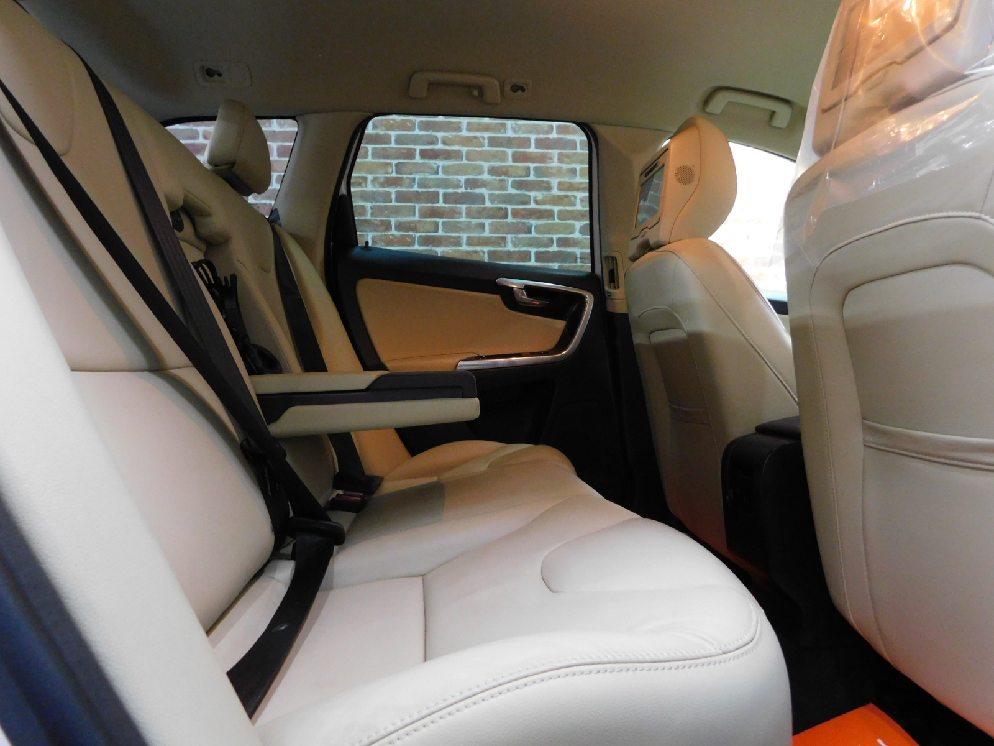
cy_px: 373
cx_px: 497
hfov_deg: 73.9
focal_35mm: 23
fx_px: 660
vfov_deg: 58.9
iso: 400
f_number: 3
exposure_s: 1/10
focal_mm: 4
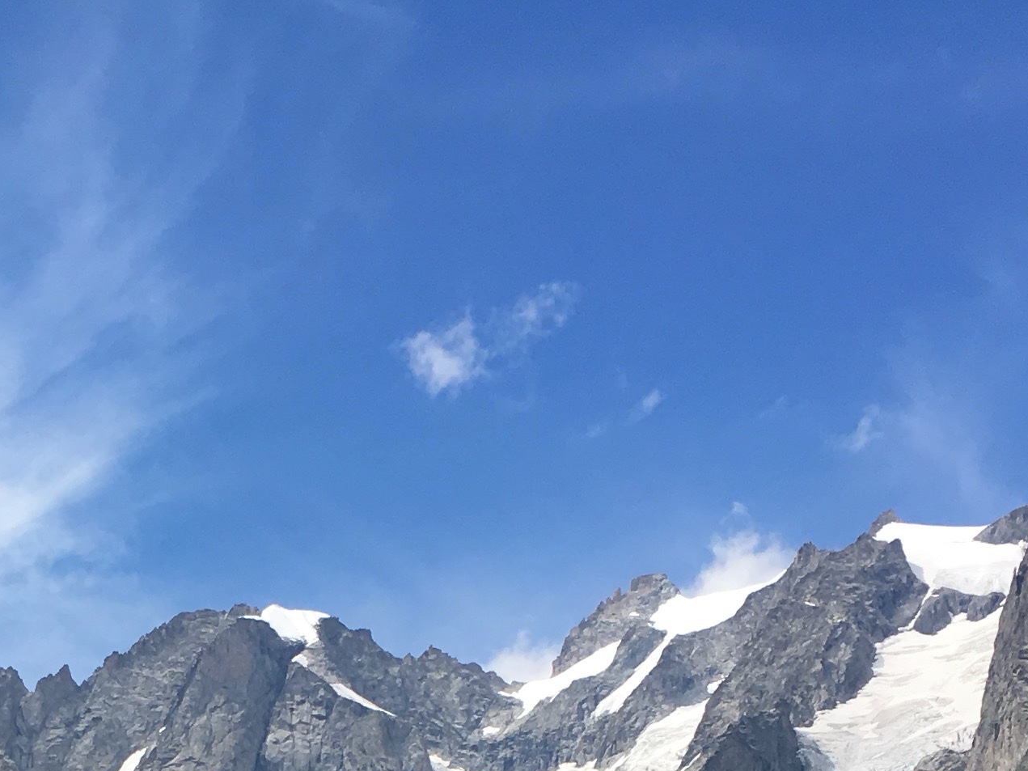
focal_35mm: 92
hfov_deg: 21.0
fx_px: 2732
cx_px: 167
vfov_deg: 14.8
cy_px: 1209
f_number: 2.2
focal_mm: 4.15
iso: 25
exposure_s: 1/1570
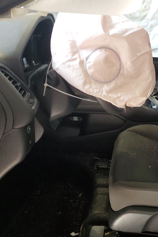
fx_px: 270
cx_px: 166
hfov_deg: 29.9
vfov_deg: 47.4
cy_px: 114
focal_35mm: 41
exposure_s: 1/60.2
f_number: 1.5
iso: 75
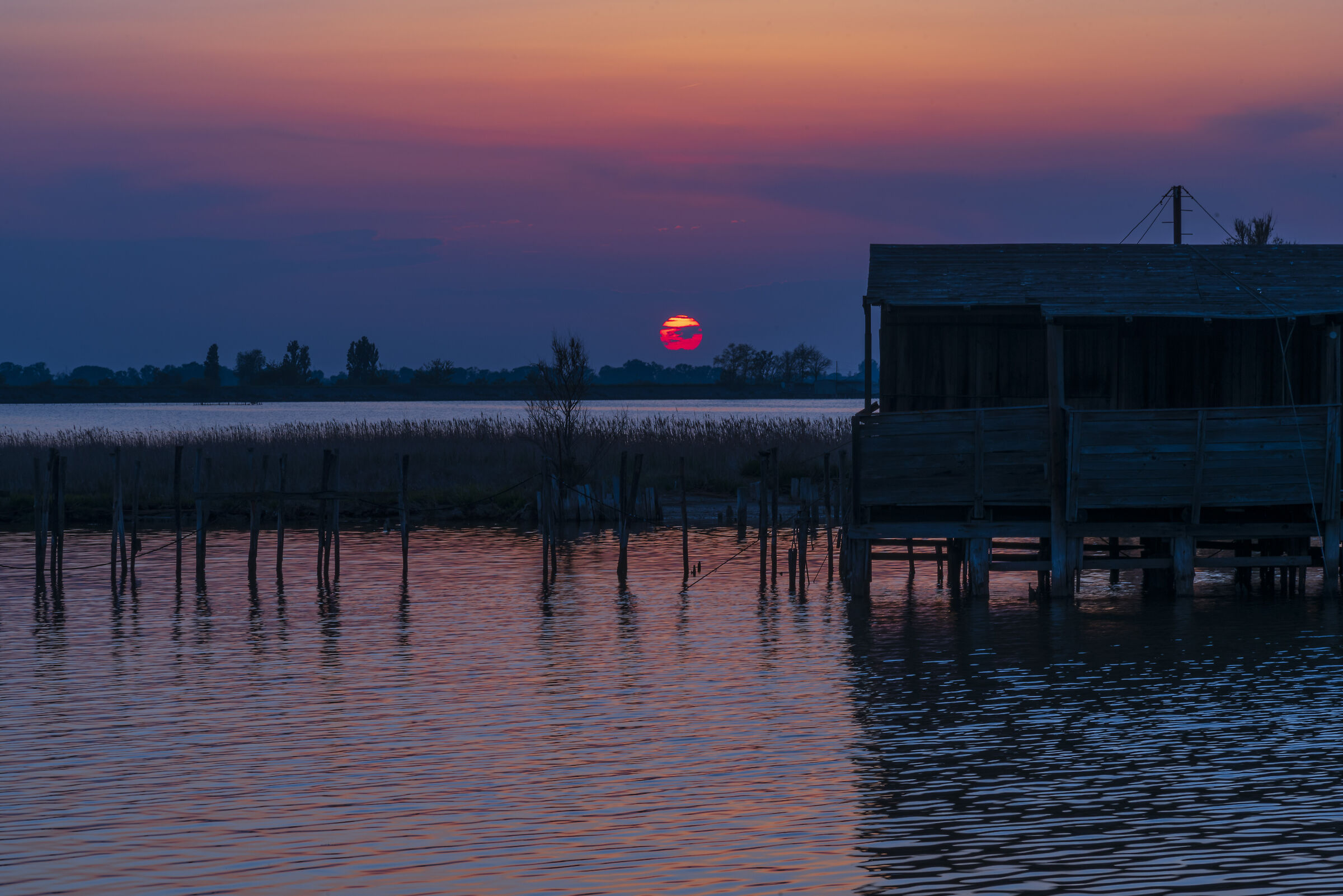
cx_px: 672
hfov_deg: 17.1
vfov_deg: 11.4
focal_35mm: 120
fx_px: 4478
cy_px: 448
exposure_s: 1/20
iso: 100
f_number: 18
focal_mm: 120
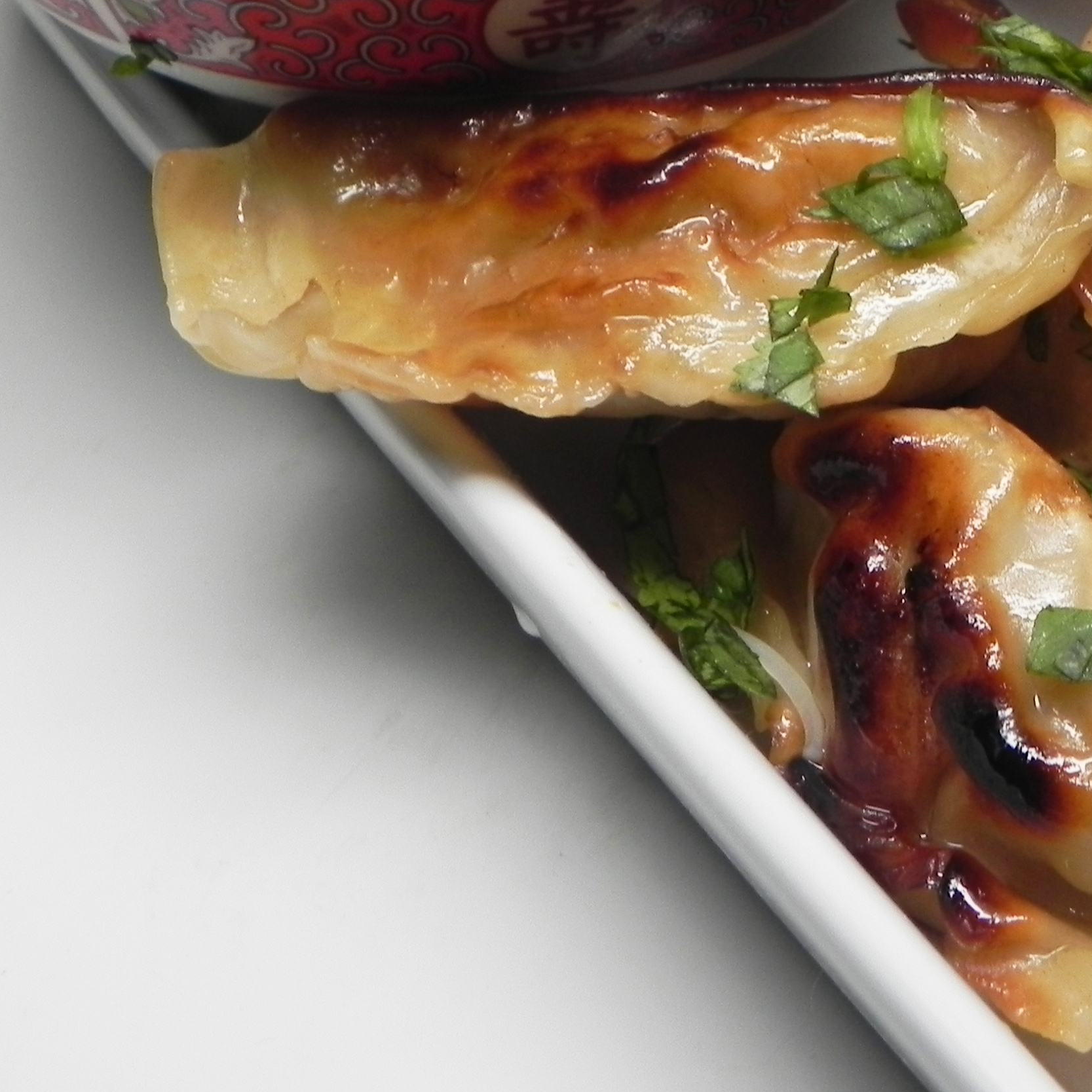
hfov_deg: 19.1
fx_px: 3176
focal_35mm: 89
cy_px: 204
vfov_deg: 19.3
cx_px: 1033
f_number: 3.2
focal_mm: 8.2
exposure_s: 1/32.2
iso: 160
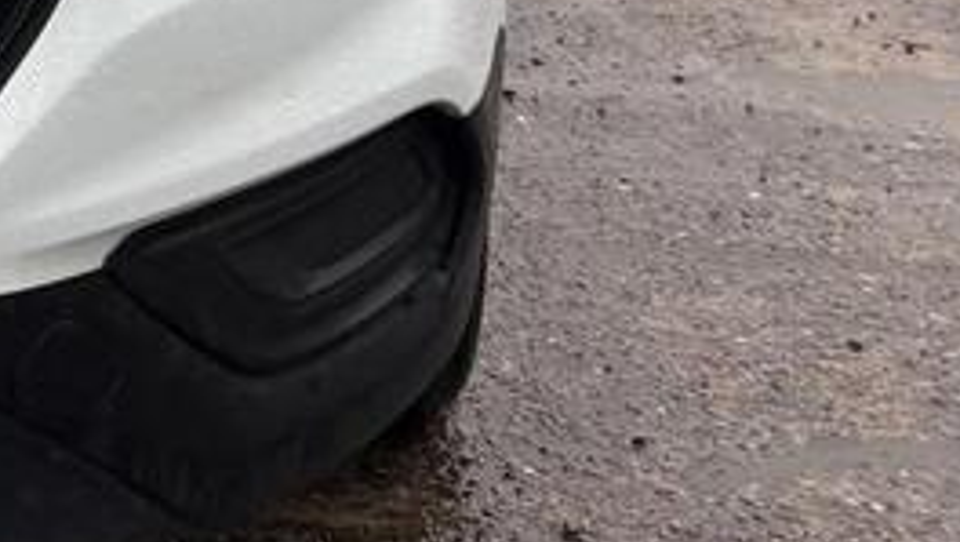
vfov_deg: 11.9
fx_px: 2446
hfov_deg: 19.8
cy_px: -346
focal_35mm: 96
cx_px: -393
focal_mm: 5.96
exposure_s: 1/162
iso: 32
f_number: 1.6
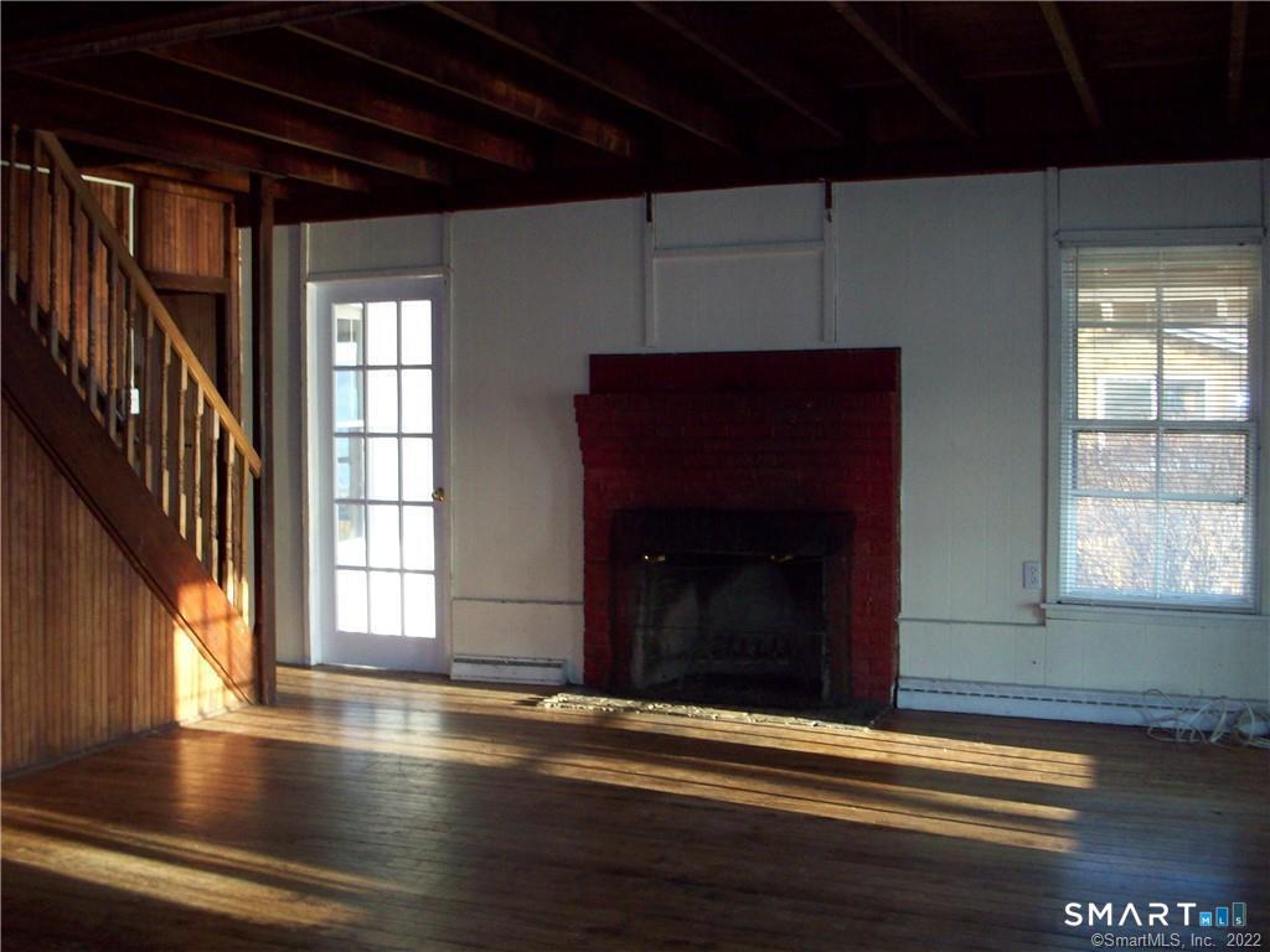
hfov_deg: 50.1
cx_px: 635
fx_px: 1357
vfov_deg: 38.7
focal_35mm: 37
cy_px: 476
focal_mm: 6.2
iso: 160
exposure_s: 1/45
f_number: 2.8
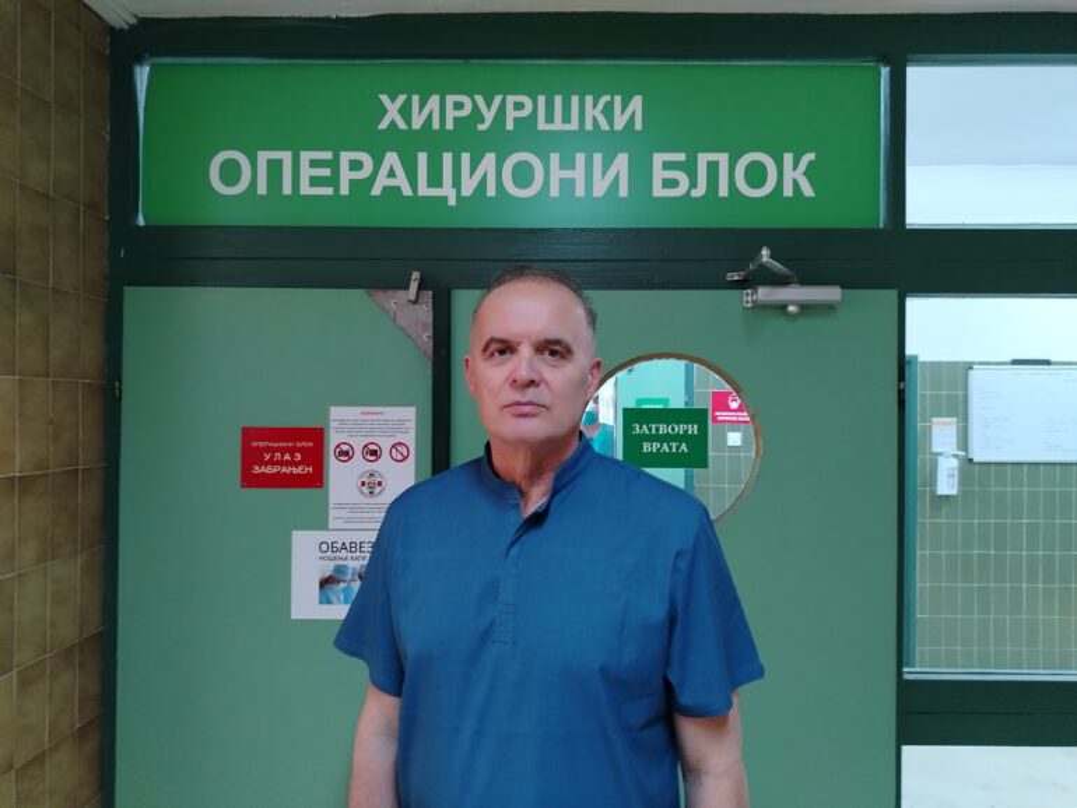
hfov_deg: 71.6
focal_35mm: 24
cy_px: 404
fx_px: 747
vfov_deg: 56.8
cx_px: 538
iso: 1225
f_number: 1.75
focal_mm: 5.25
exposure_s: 1/20
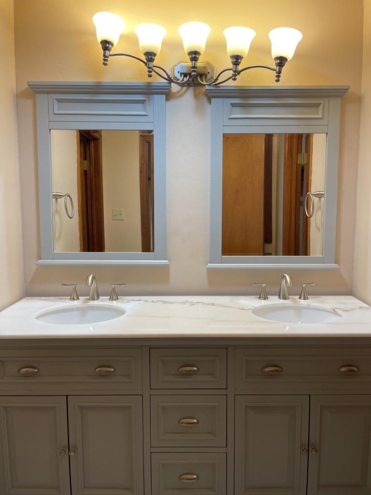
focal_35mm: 26
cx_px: 186
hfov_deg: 53.1
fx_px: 372
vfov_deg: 67.3
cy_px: 248
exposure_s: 1/121
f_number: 1.6
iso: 80
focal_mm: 4.2
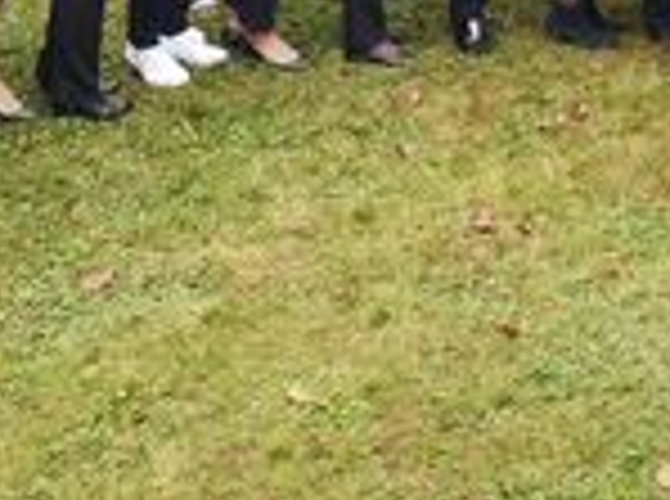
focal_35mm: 93
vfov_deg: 14.3
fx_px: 1796
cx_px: 782
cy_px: -347
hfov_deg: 20.0
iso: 50
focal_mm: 3.95
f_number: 1.8
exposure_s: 1/185
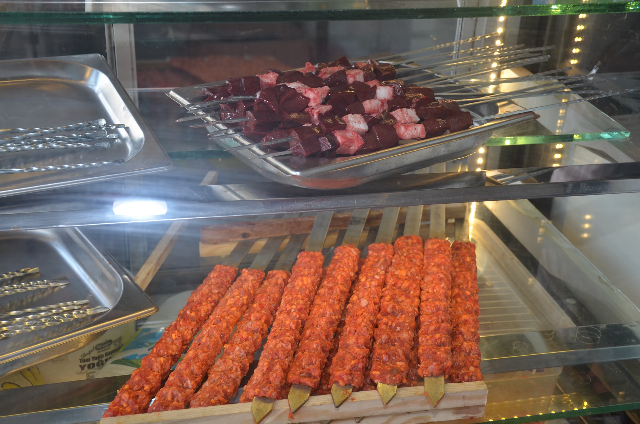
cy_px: 212
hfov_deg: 41.2
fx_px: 851
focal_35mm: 48
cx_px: 320
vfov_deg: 27.9
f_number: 5
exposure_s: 1/100
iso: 160
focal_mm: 32
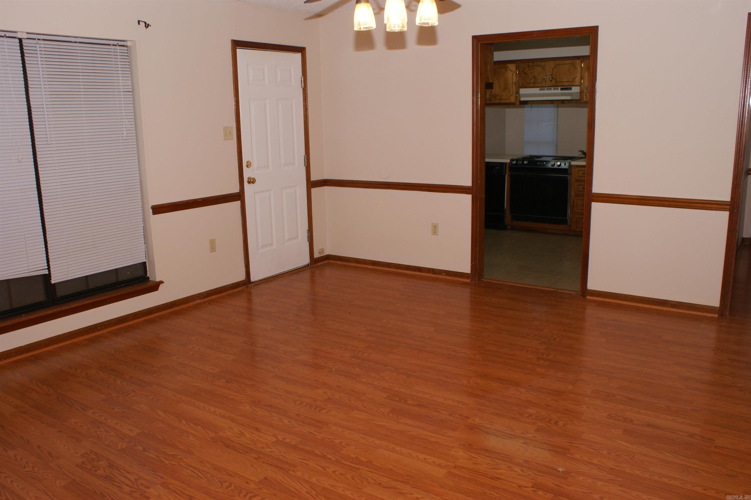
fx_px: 625
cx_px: 376
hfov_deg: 62.0
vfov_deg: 43.6
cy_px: 250
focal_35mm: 30
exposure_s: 1/60
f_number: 5.6
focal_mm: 20
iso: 200
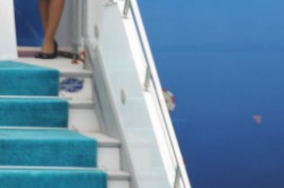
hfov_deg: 2.5
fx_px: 6563
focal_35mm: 833
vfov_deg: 1.6
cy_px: -126
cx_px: -102
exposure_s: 1/640
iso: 640
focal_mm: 200
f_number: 4
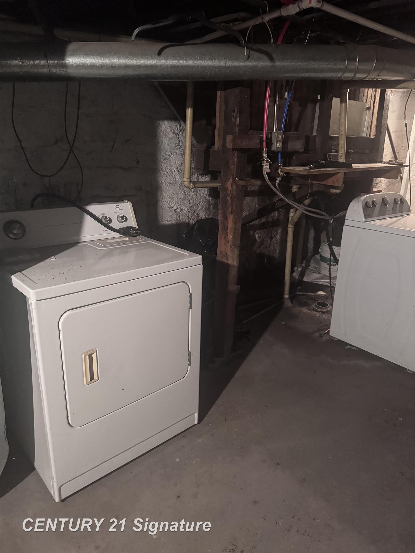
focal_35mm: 24
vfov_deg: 71.6
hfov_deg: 56.8
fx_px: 384
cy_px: 276
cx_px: 208
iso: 1000
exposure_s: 1/30
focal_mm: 6.76
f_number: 1.78
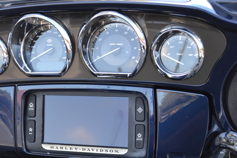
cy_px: 91
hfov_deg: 33.8
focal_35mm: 59
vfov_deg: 23.0
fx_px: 388
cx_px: 89
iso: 280
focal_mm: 28
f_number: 5.6
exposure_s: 1/125
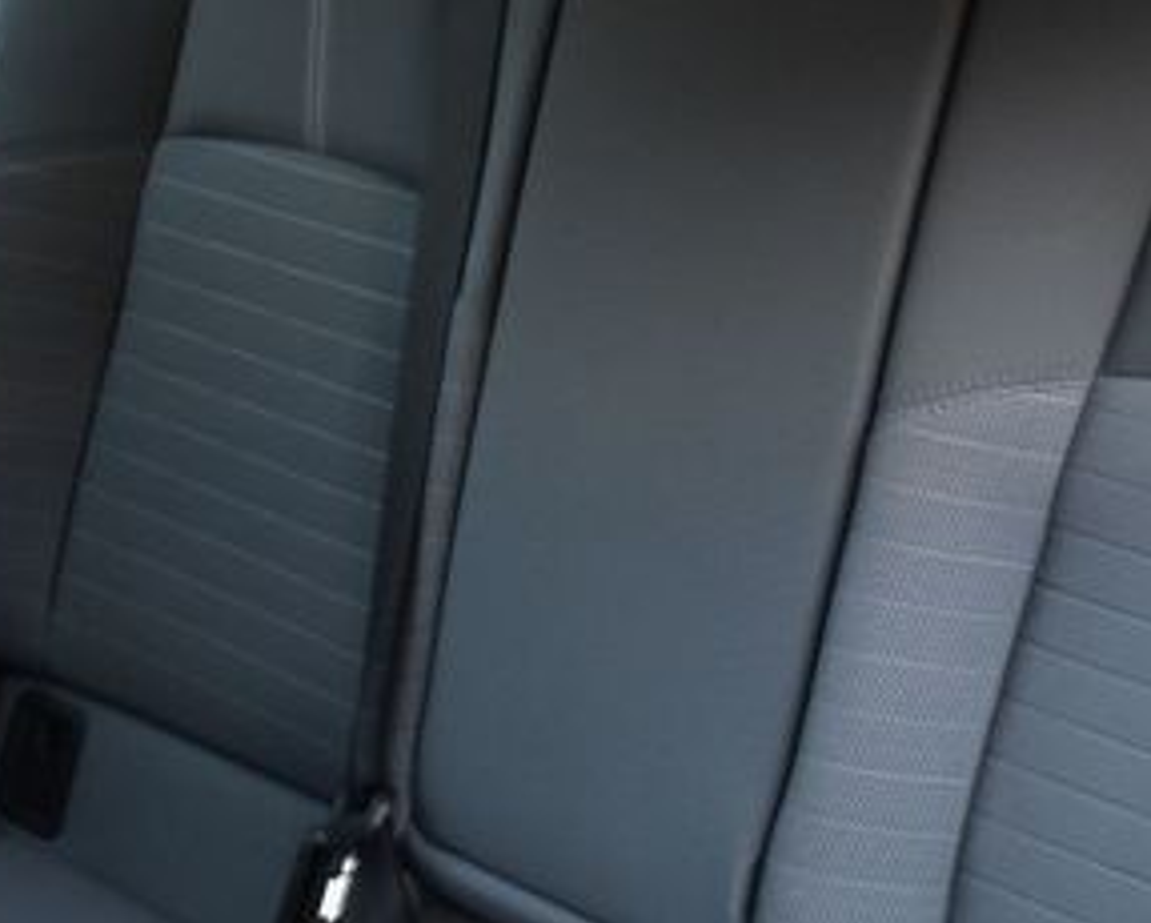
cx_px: 1035
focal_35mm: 69
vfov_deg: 22.2
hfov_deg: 26.6
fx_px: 2352
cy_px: 433
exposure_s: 1/10
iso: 1600
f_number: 3.8
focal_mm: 22
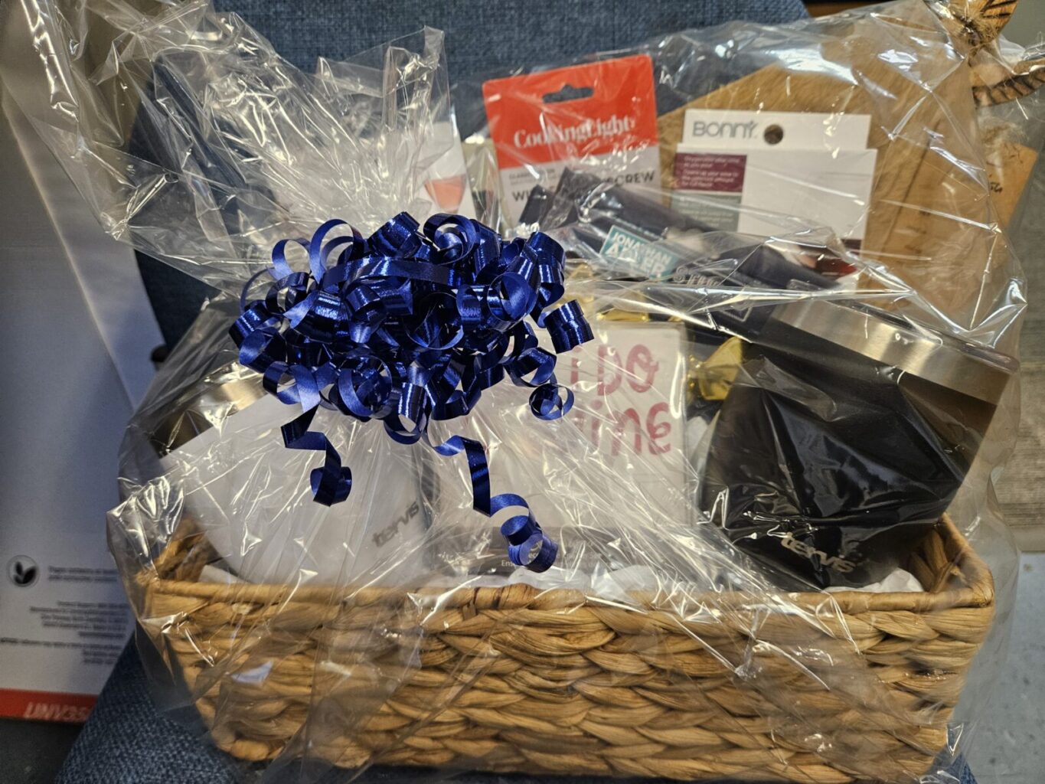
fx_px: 694
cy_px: 392
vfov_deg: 58.9
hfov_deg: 73.9
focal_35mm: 23
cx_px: 522
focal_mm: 5.4
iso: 250
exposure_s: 1/120
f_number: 1.8
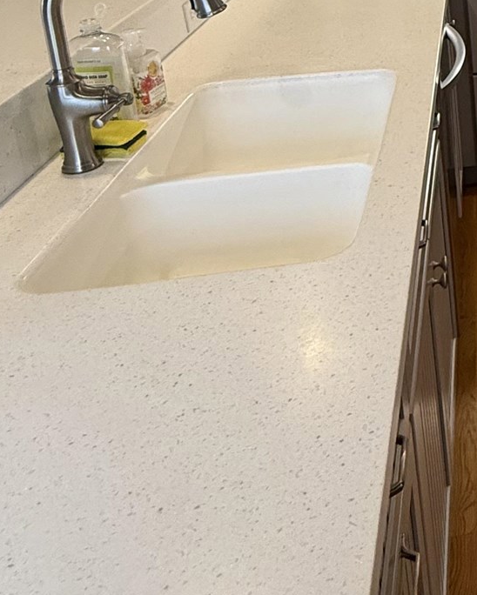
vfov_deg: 36.4
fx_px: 811
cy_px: 6
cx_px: 662
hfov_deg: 26.4
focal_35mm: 46
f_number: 2.2
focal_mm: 2.22
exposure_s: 1/120
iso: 250
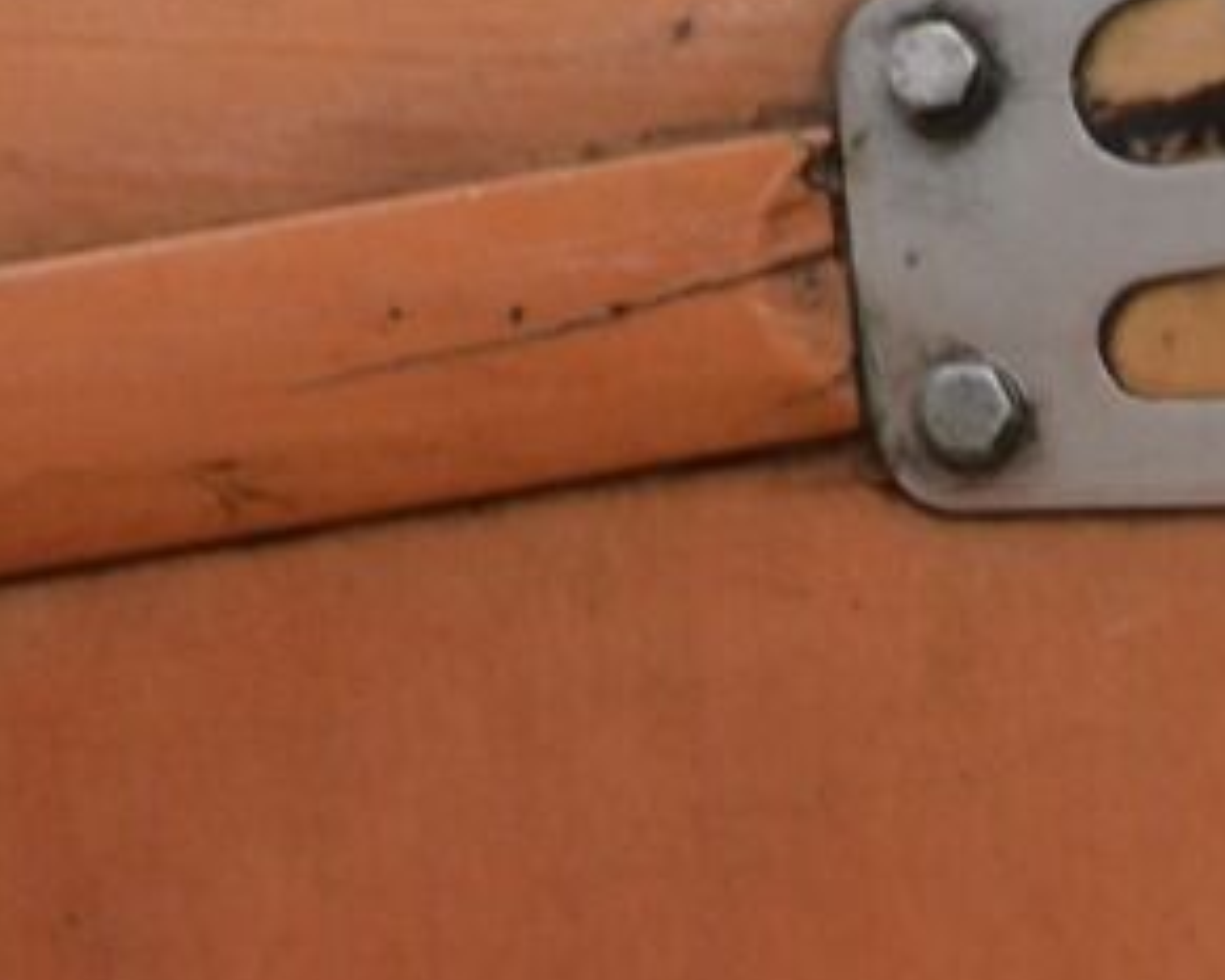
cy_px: 688
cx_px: 2812
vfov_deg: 1.4
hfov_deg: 1.8
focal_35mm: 1089
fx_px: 39495
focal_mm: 110
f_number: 5
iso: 400
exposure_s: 1/100
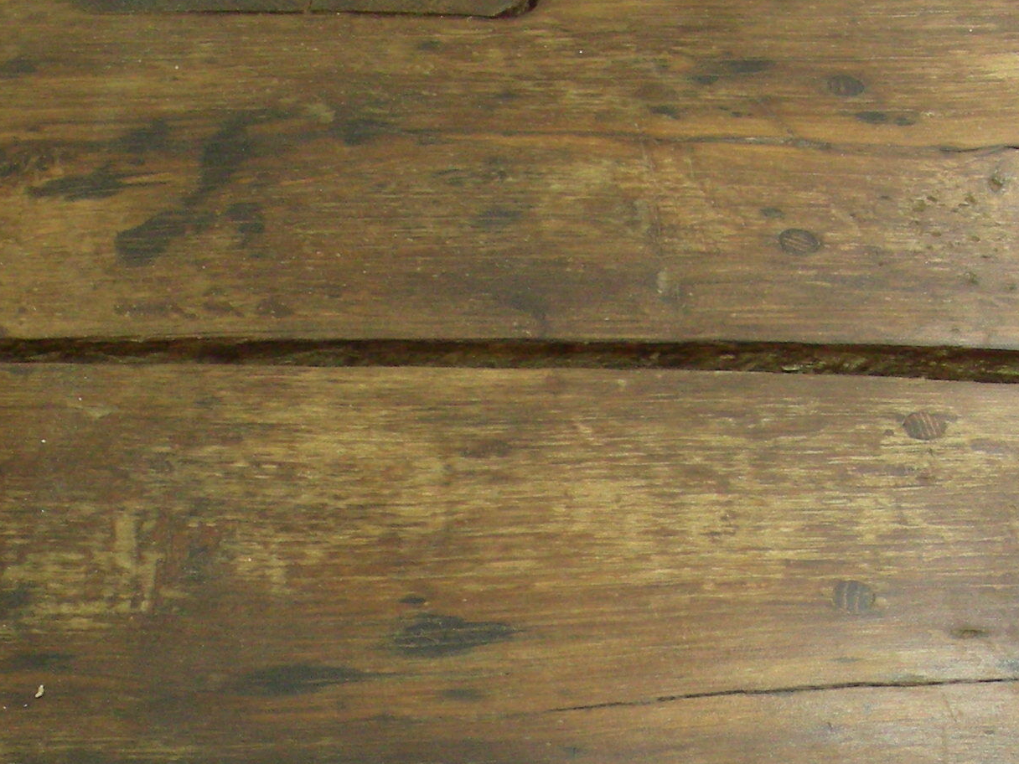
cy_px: 765
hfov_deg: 22.2
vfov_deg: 16.4
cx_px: 592
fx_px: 2590
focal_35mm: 88
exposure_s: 1/10.1
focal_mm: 6.3
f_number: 3.5
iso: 200
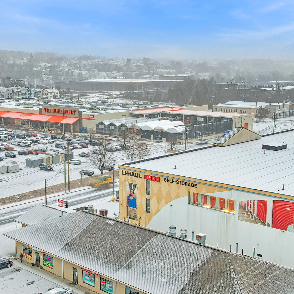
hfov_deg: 34.7
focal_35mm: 49
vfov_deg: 34.6
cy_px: 174
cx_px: 151
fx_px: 471
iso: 100
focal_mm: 8.4
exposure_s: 1/40
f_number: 2.8
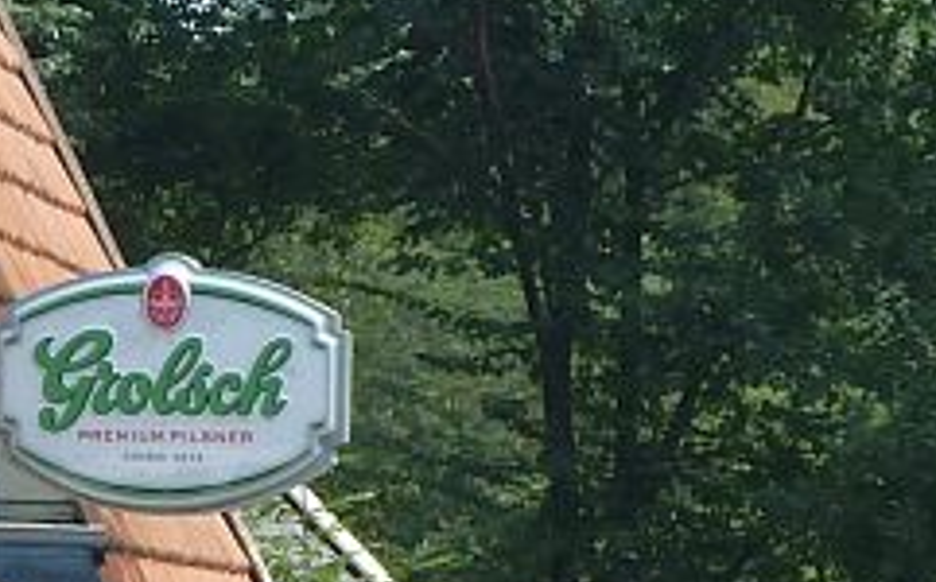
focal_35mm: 469
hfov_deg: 4.5
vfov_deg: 2.8
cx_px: 287
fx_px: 11950
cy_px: 630
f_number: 4.3
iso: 80
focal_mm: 17
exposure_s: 1/200
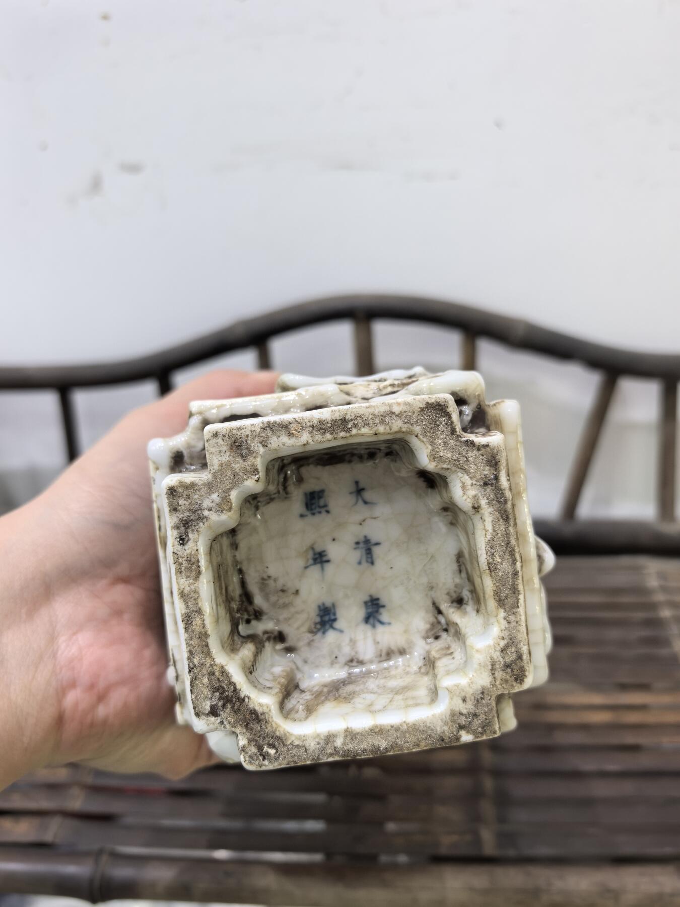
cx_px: 340
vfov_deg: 65.3
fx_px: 707
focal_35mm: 27
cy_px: 454
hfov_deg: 51.4
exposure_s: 1/597
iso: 3200
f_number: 2
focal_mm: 6.98
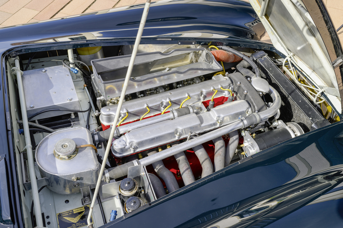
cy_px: 114
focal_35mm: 35
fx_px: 333
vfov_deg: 37.8
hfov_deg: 54.4
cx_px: 172
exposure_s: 1/30
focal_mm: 35
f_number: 10
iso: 100
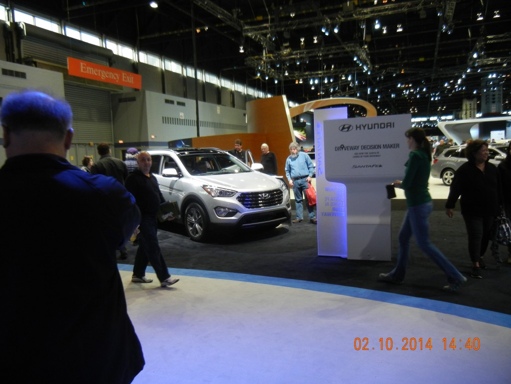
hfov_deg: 60.0
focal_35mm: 30
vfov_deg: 46.8
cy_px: 192
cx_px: 256
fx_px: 443
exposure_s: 1/60.2
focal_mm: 5.4
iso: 400
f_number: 3.5
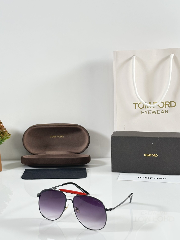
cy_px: 125
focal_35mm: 63
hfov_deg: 23.3
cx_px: 74
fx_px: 437
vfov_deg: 30.7
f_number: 1.78
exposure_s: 1/50
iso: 50
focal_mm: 6.86
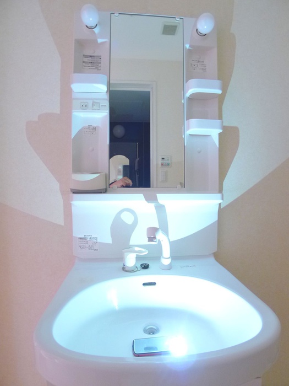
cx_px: 144
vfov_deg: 71.6
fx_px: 267
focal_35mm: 24
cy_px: 193
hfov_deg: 56.8
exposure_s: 1/8
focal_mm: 5.1
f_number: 2
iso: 400
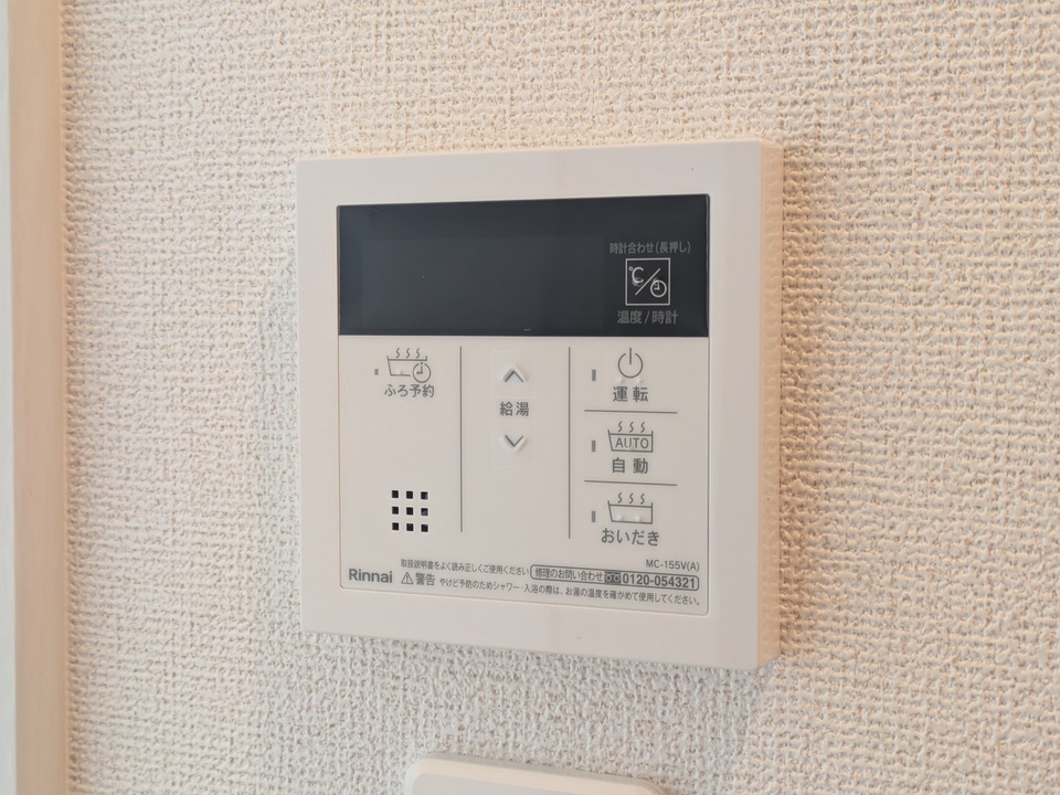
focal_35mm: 51
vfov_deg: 28.6
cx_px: 530
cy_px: 398
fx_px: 1562
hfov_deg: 37.5
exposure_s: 1/24
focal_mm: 5.43
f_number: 1.89
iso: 72
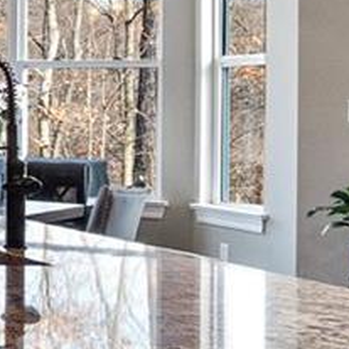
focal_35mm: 105
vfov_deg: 16.5
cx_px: -683
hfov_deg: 11.1
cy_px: 91
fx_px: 1198
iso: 400
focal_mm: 8
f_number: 8
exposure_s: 1/10
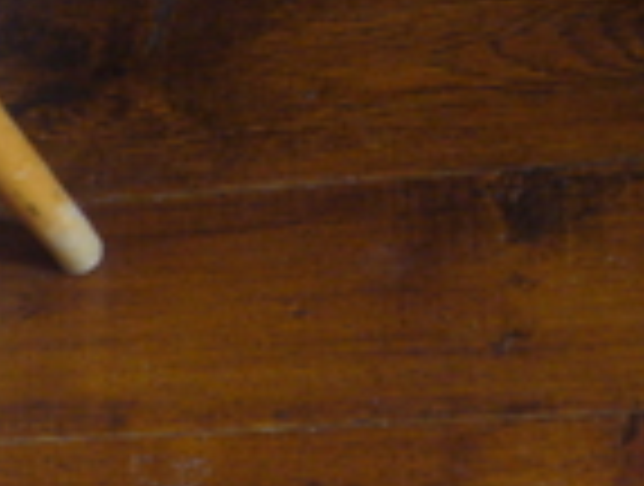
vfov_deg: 13.5
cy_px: 374
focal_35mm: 110
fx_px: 2052
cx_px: -329
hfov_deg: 16.3
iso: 200
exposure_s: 1/8
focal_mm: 5.8
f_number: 2.8
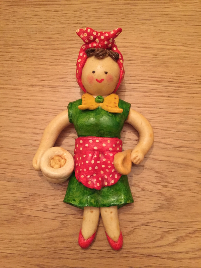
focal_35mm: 29
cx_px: 100
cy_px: 134
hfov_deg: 48.2
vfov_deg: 61.7
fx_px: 225
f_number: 2.2
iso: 320
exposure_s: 1/17
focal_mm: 4.15
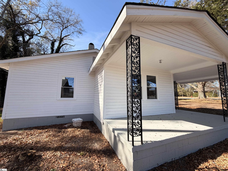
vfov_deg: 85.7
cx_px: 114
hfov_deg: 102.1
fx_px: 92
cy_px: 86
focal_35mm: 14
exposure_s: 1/770
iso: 40
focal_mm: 2.22
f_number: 2.2
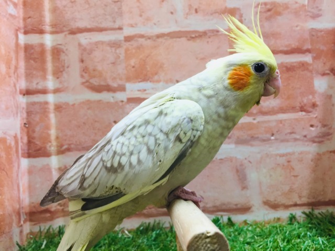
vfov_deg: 48.2
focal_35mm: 29
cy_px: 126
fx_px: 281
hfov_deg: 61.7
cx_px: 168
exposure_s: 1/30
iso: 50
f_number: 2.2
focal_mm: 4.15
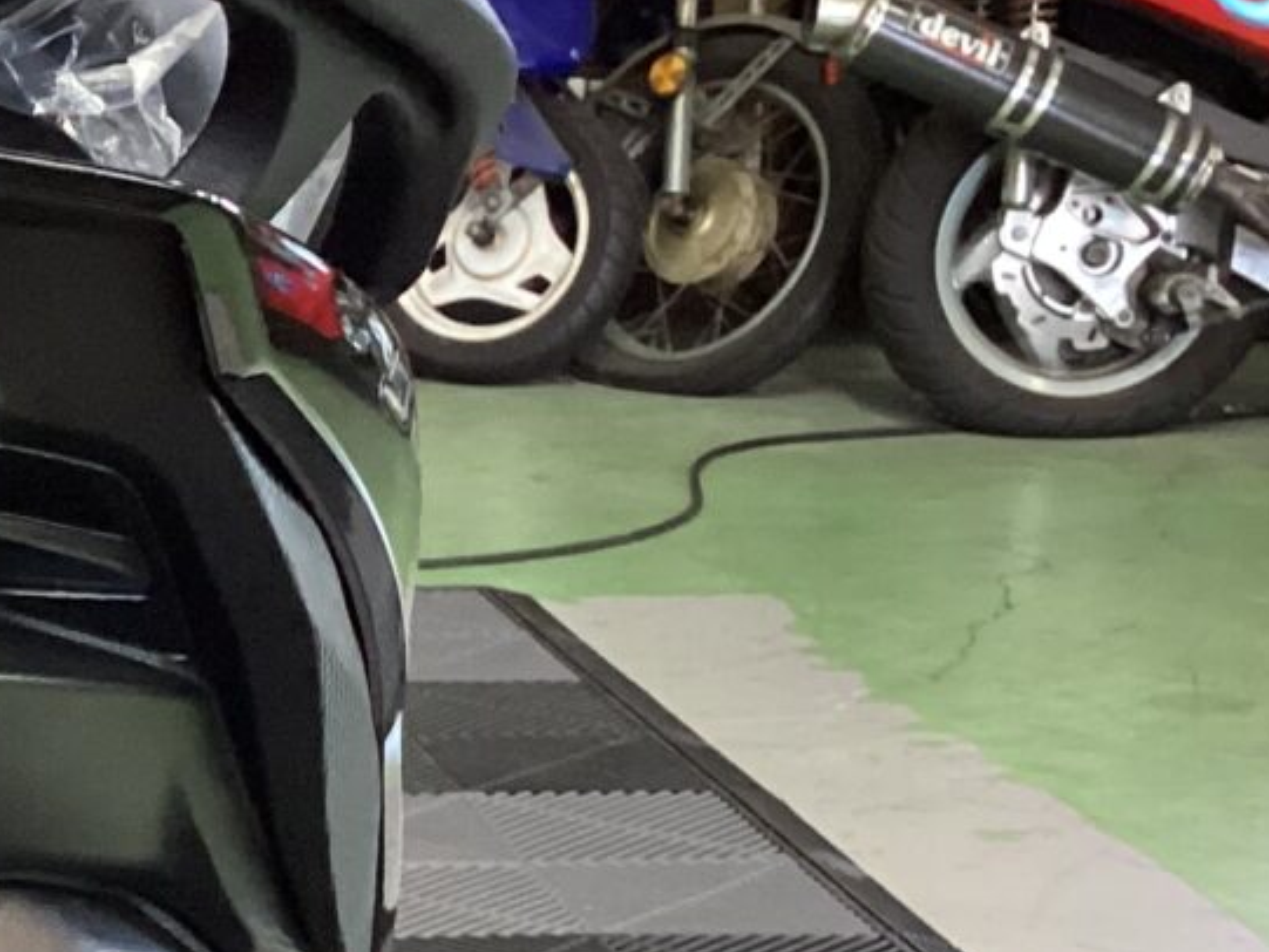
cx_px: -518
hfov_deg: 16.6
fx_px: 4033
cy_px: 872
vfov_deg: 13.3
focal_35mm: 110
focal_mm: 3.3
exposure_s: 1/40
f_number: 2.4
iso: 250
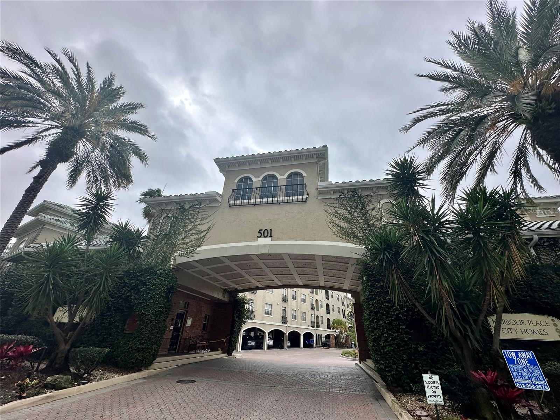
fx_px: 226
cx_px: 280
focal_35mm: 14
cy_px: 210
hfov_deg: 102.1
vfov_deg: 85.7
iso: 40
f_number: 2.2
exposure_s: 1/1062
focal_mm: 2.22
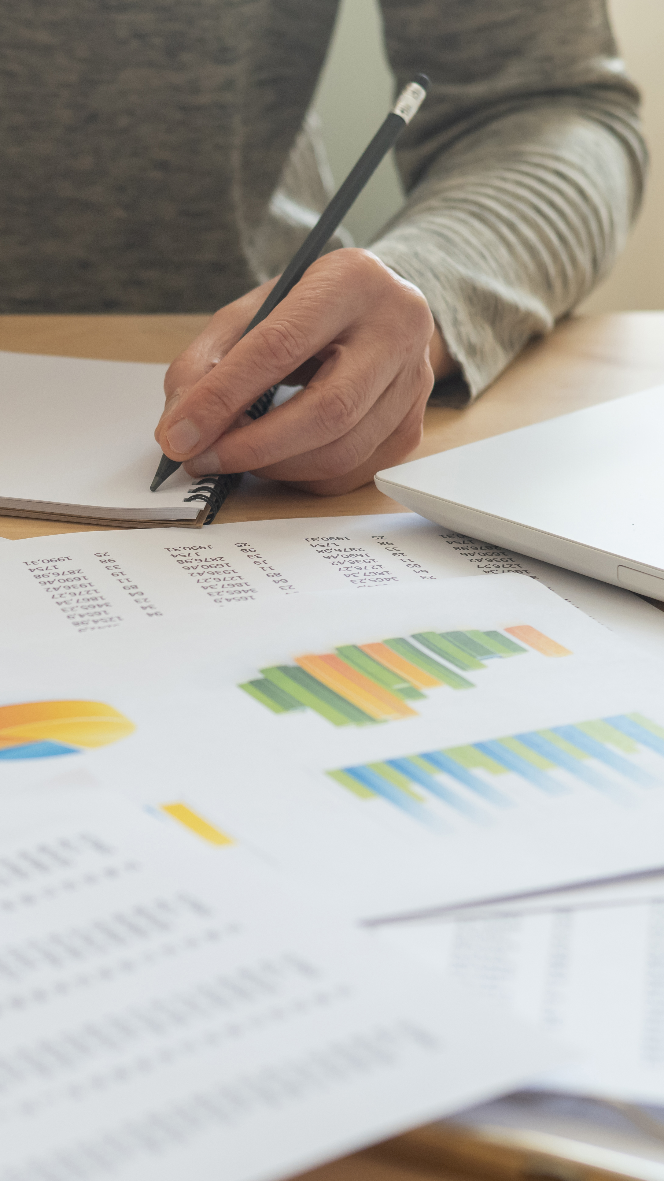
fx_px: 3505
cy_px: 529
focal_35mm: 112
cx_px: -74
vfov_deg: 19.1
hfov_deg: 10.7
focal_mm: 50
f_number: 3.5
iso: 500
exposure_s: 1/80
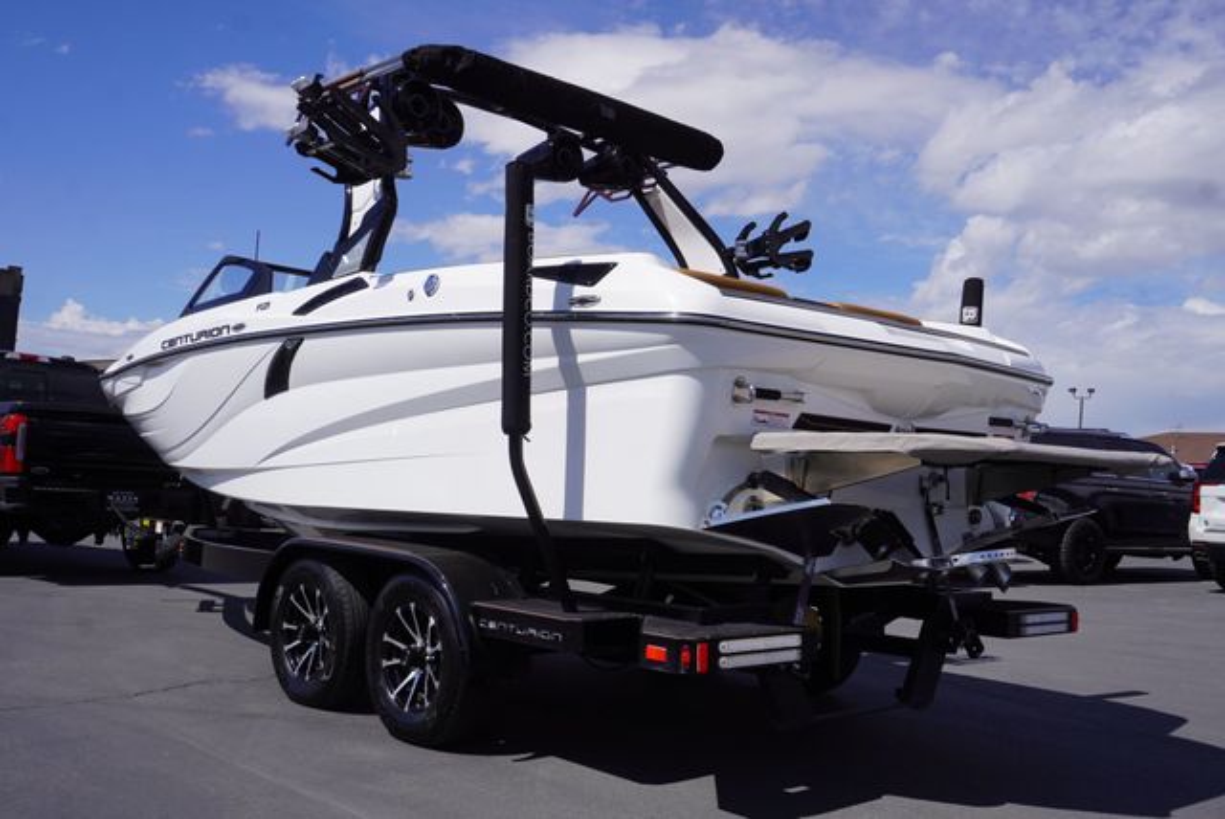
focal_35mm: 34
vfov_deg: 38.4
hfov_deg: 55.1
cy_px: 410
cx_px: 612
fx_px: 1175
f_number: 10
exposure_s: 1/320
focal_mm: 23
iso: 100
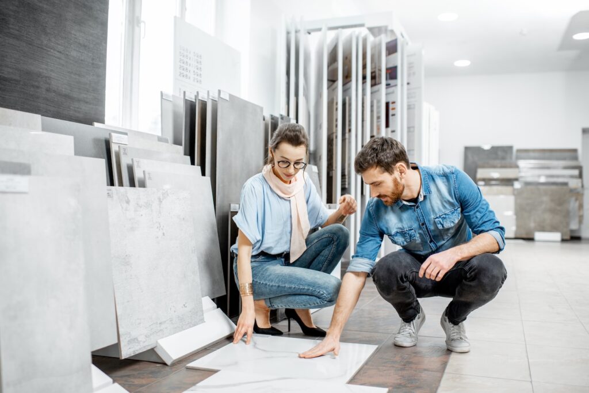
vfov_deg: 37.9
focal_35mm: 35
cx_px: 294
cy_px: 196
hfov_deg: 54.4
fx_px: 573
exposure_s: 1/160
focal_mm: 35
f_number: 2.2
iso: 400
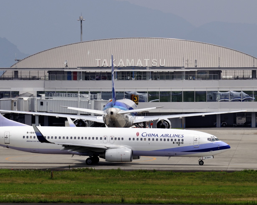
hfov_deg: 4.8
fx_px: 3065
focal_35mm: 403
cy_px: 110
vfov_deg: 3.8
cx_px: 90
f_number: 13
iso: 200
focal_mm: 220
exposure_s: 1/500
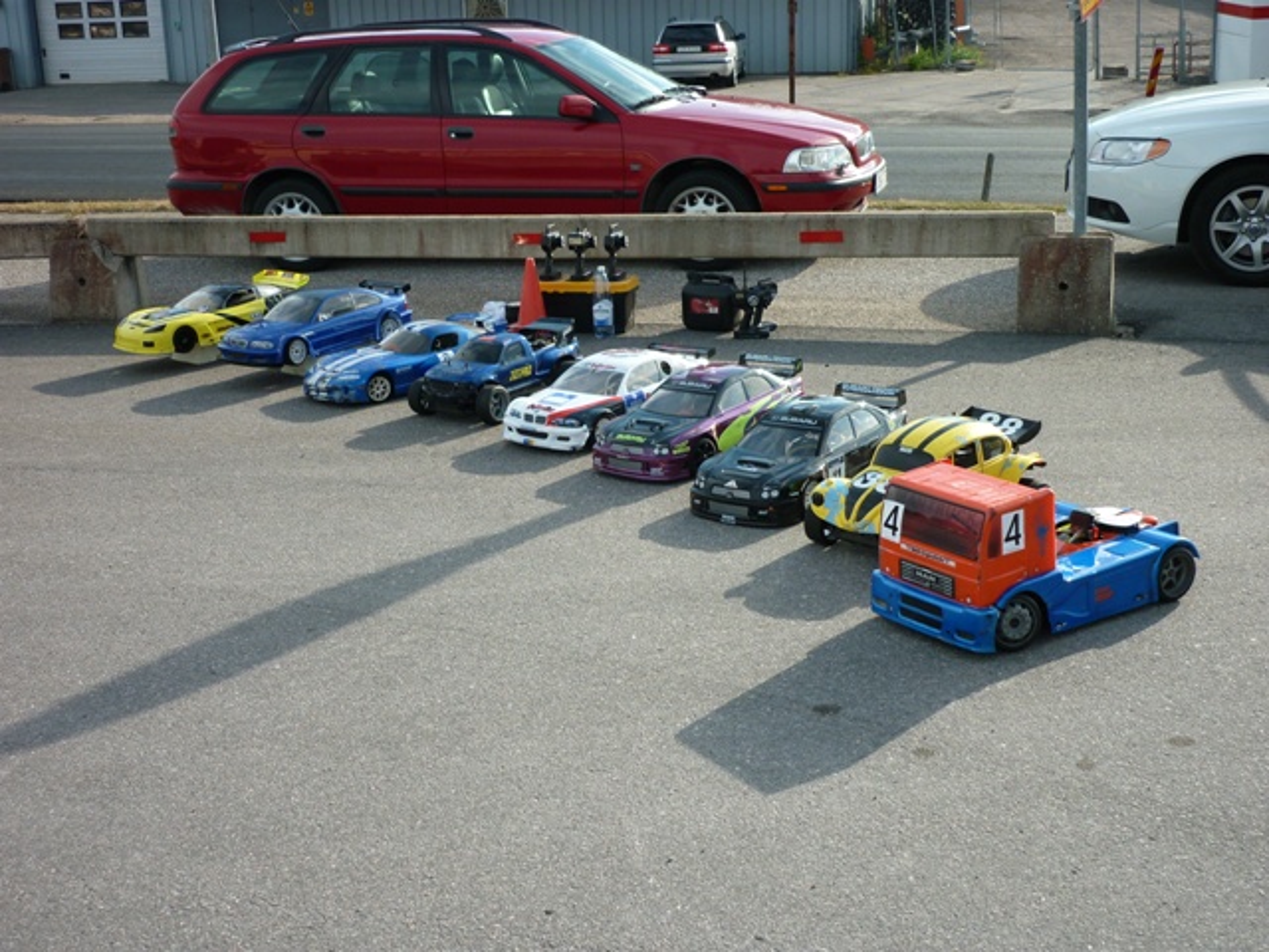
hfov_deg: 42.1
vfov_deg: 32.2
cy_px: 476
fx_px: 1650
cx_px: 634
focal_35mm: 45
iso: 80
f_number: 3.1
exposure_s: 1/500
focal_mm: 7.4
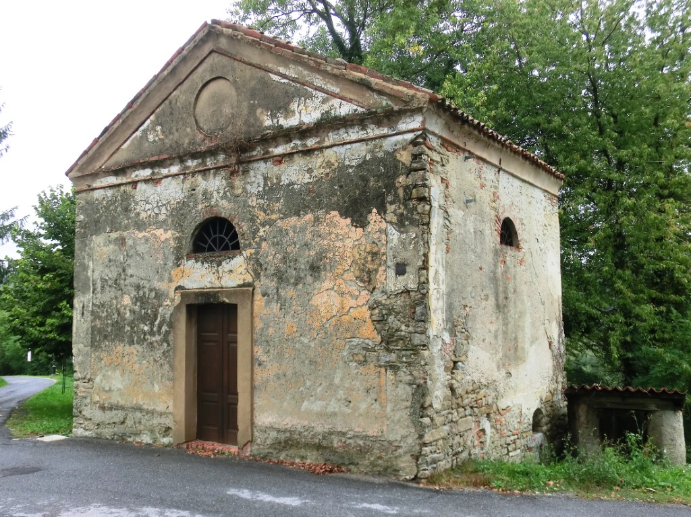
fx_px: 738
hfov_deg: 50.2
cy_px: 258
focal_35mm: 37
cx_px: 346
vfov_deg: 38.6
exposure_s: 1/160
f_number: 3.9
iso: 80
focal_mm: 6.61
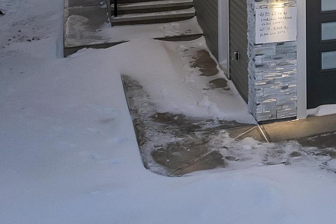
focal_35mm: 88
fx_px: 821
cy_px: -140
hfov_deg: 19.9
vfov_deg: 14.2
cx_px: 511
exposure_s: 1/80
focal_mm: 8.38
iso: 120
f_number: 2.4
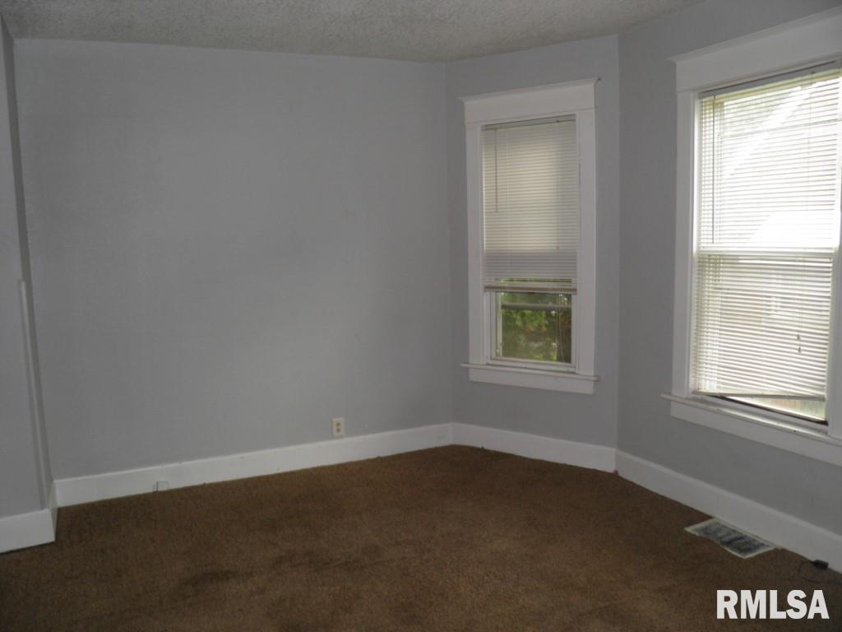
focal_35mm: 28
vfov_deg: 49.7
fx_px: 681
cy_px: 316
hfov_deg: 63.4
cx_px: 421
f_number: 2.8
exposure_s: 1/30
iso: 100
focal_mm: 4.9
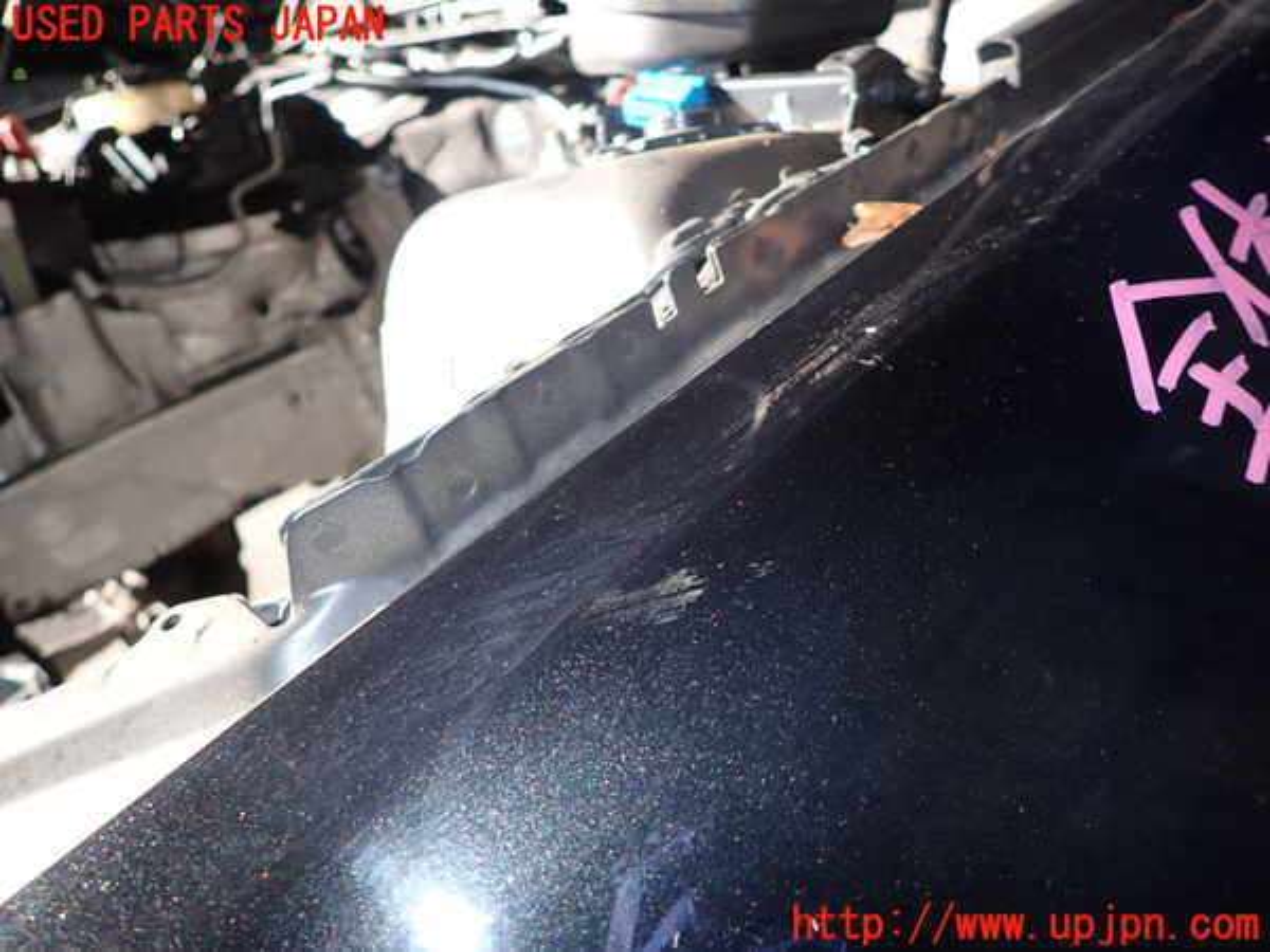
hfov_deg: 69.4
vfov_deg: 54.9
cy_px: 476
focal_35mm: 25
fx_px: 917
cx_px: 635
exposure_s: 1/30
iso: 100
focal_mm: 4.5
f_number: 5.6
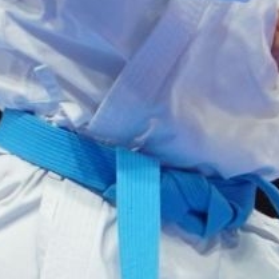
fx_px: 17517
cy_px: 279
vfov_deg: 0.9
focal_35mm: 1921
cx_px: 53
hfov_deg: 0.9
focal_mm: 175
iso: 1600
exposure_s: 1/500
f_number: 4
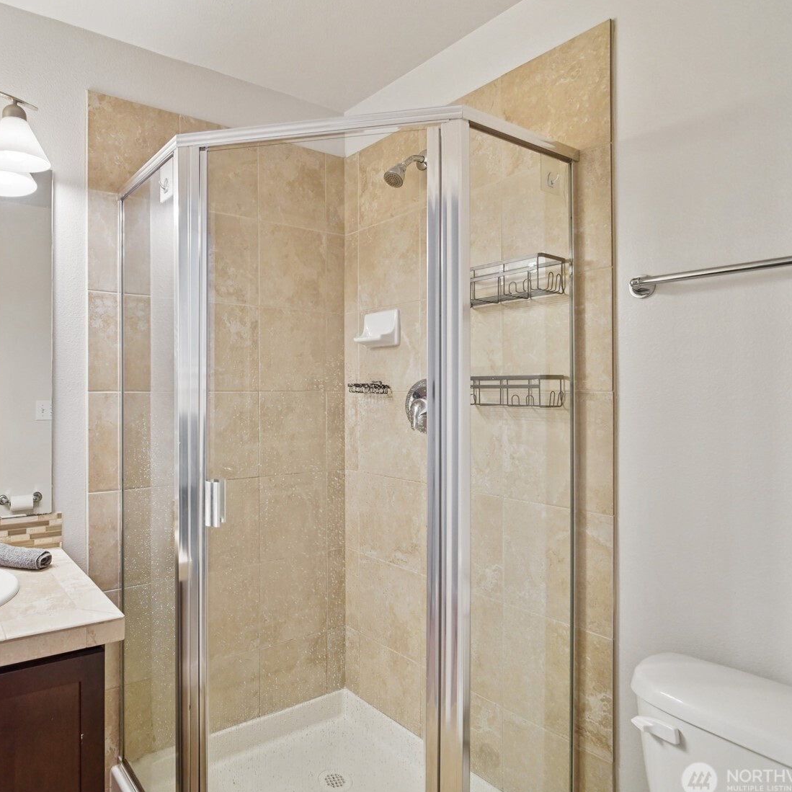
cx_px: 245
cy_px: 400
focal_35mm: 21
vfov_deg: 72.1
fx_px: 544
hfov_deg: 69.5
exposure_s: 1/25
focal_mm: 16
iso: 1600
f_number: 7.1
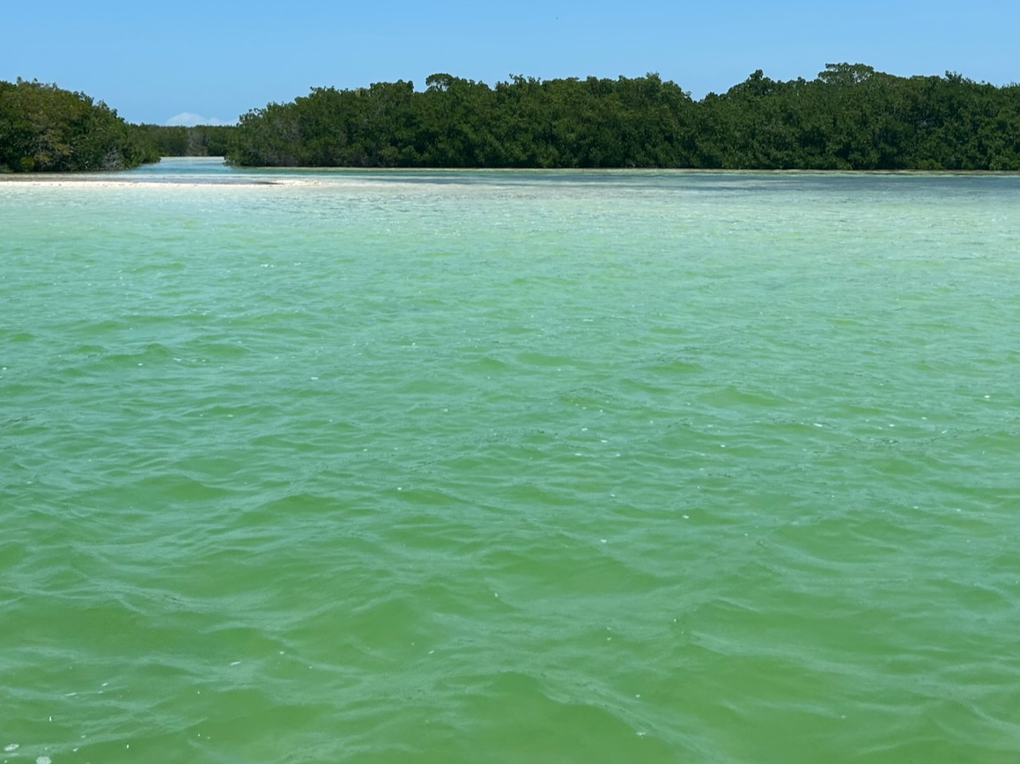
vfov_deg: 30.7
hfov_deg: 41.2
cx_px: 497
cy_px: 147
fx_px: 1355
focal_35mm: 46
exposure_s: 1/6579
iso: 50
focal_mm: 5.7
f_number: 1.5
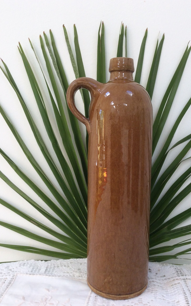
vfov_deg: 56.7
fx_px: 283
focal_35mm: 34
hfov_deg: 37.2
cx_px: 110
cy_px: 153
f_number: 2.4
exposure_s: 1/100
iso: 50
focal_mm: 3.3
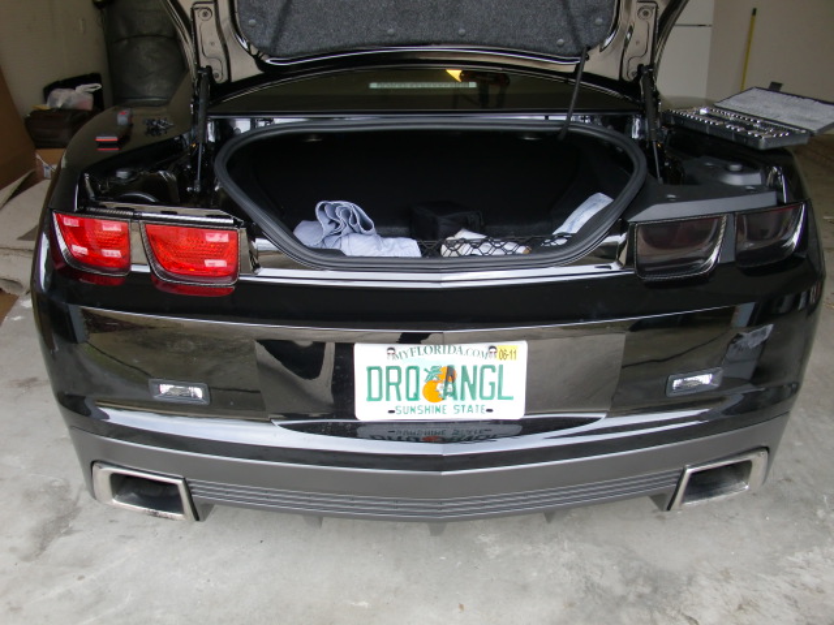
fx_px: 867
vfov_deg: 39.7
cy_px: 312
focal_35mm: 36
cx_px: 417
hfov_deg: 51.4
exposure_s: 1/60
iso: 125
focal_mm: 6.3
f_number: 2.8
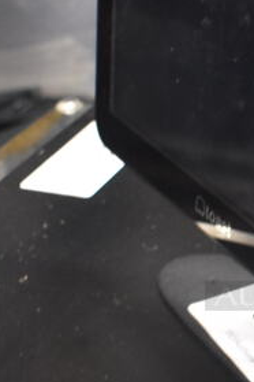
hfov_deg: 12.2
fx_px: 1143
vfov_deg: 18.9
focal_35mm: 108
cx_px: 358
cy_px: 239
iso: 2500
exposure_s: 1/30
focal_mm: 22
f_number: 3.8
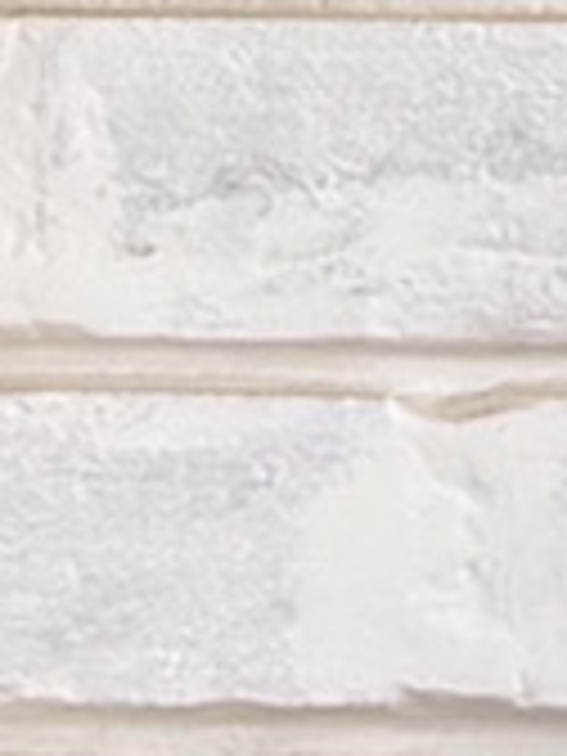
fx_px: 9959
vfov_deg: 4.2
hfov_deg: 3.2
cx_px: 1649
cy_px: 2200
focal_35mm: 456
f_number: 2.8
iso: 50
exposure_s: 1/99
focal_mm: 9
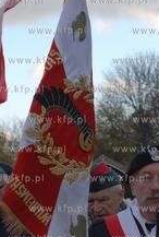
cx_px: 127
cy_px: 118
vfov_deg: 9.3
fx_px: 1455
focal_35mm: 221
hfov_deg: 6.2
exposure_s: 1/160
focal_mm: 80
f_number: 9
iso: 400
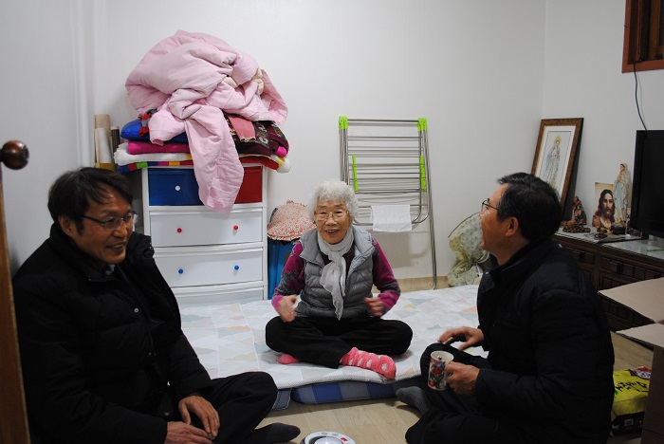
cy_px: 222
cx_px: 332
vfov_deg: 43.7
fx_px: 554
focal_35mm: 30
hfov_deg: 61.9
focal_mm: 20
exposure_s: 1/30
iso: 500
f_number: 3.8
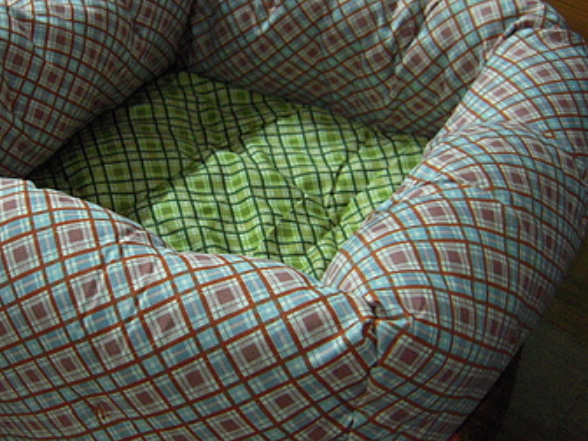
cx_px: 206
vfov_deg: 29.1
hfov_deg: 37.9
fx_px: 849
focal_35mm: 50
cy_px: 208
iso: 640
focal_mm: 5
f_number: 2.7
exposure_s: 1/8
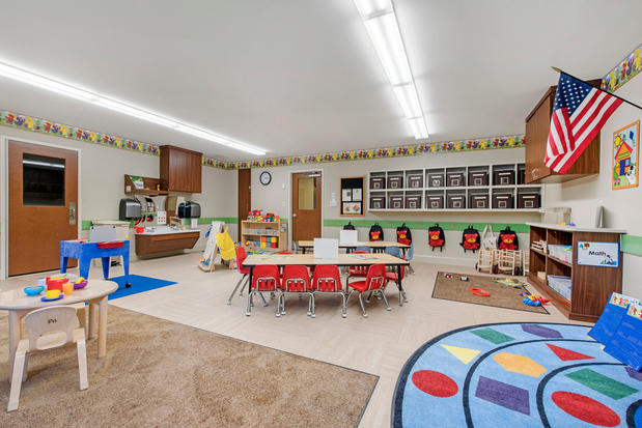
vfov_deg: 81.2
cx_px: 321
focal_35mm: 14
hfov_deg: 104.2
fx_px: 250
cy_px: 214
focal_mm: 14
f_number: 11
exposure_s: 1/1.67
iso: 200
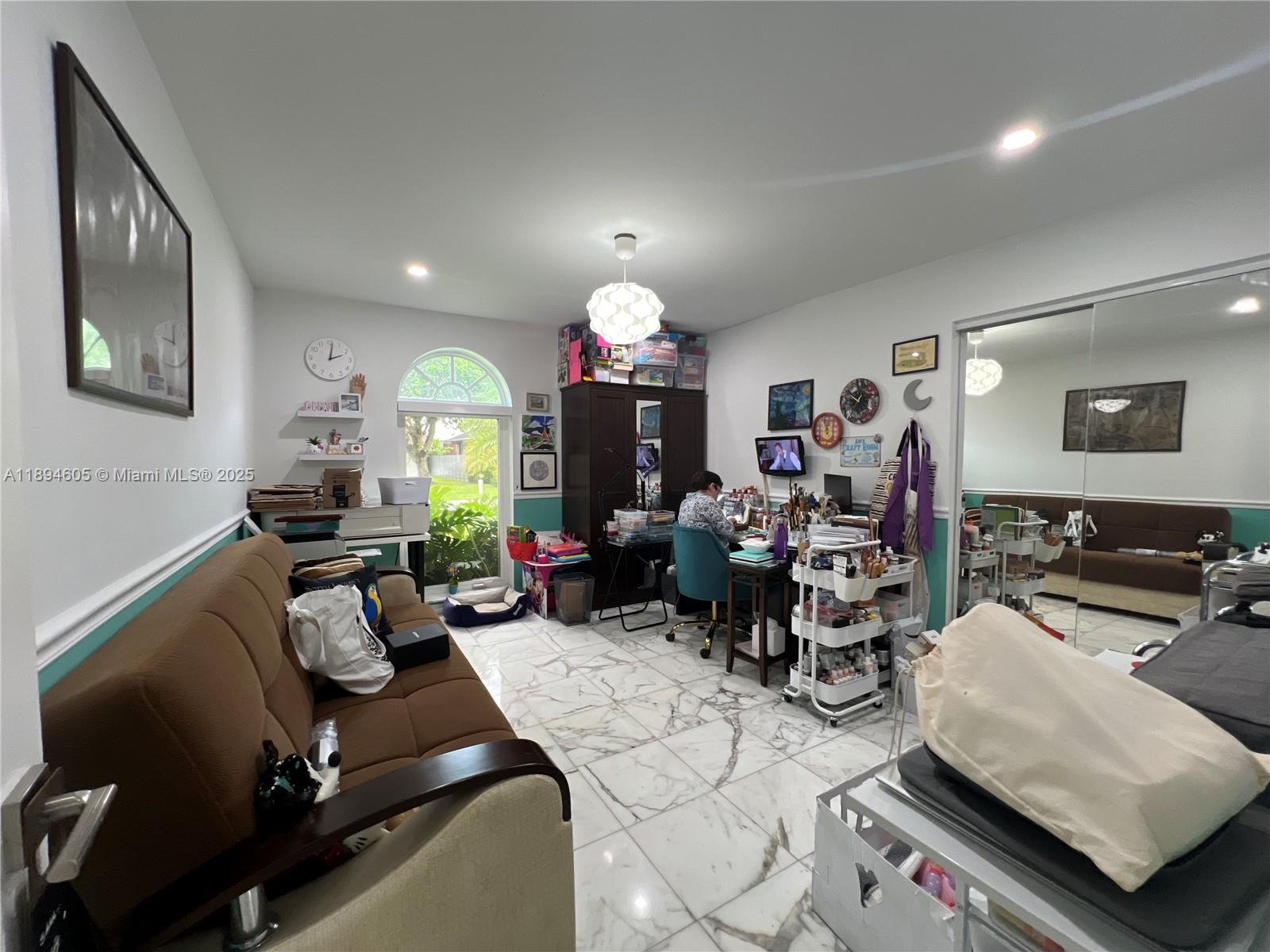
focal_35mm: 13
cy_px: 476
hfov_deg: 106.2
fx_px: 477
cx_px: 635
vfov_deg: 89.9
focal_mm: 1.57
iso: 200
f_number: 1.8
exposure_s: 1/120
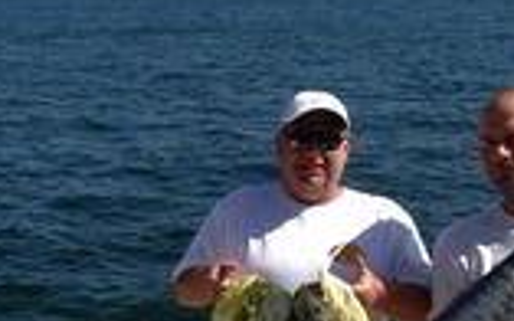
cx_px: 7
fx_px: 1246
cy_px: 265
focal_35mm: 89
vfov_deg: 14.6
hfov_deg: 22.5
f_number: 2.4
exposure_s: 1/1808
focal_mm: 4.12
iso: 50
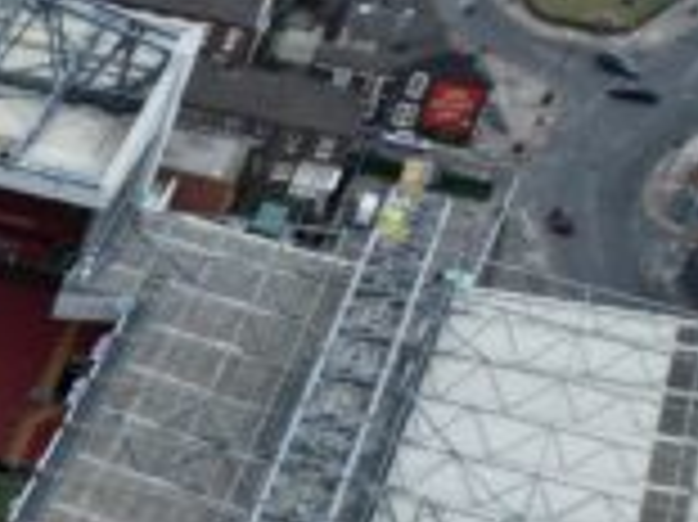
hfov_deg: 12.9
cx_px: -946
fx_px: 2398
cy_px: 819
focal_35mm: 119
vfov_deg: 11.8
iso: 130
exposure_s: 1/125
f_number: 1.7
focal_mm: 6.72
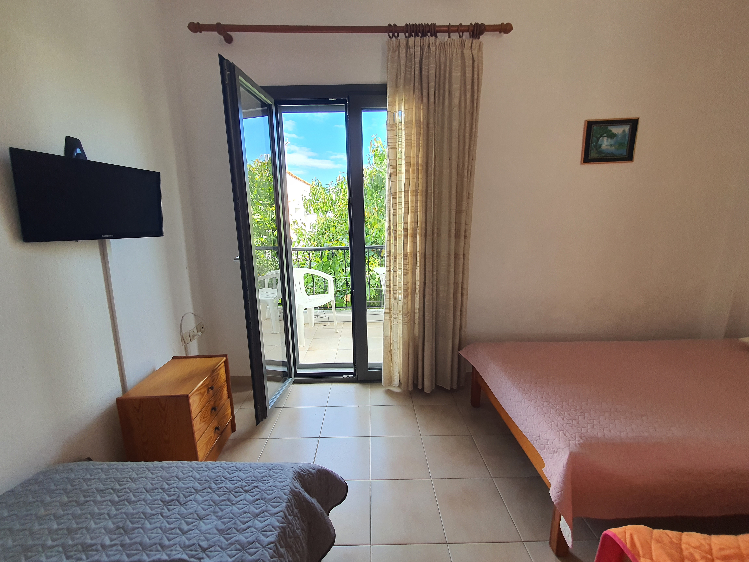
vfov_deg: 89.9
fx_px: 281
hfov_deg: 106.2
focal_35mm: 13
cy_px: 281
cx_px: 374
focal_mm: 1.8
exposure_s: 1/120
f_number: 2.2
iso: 64
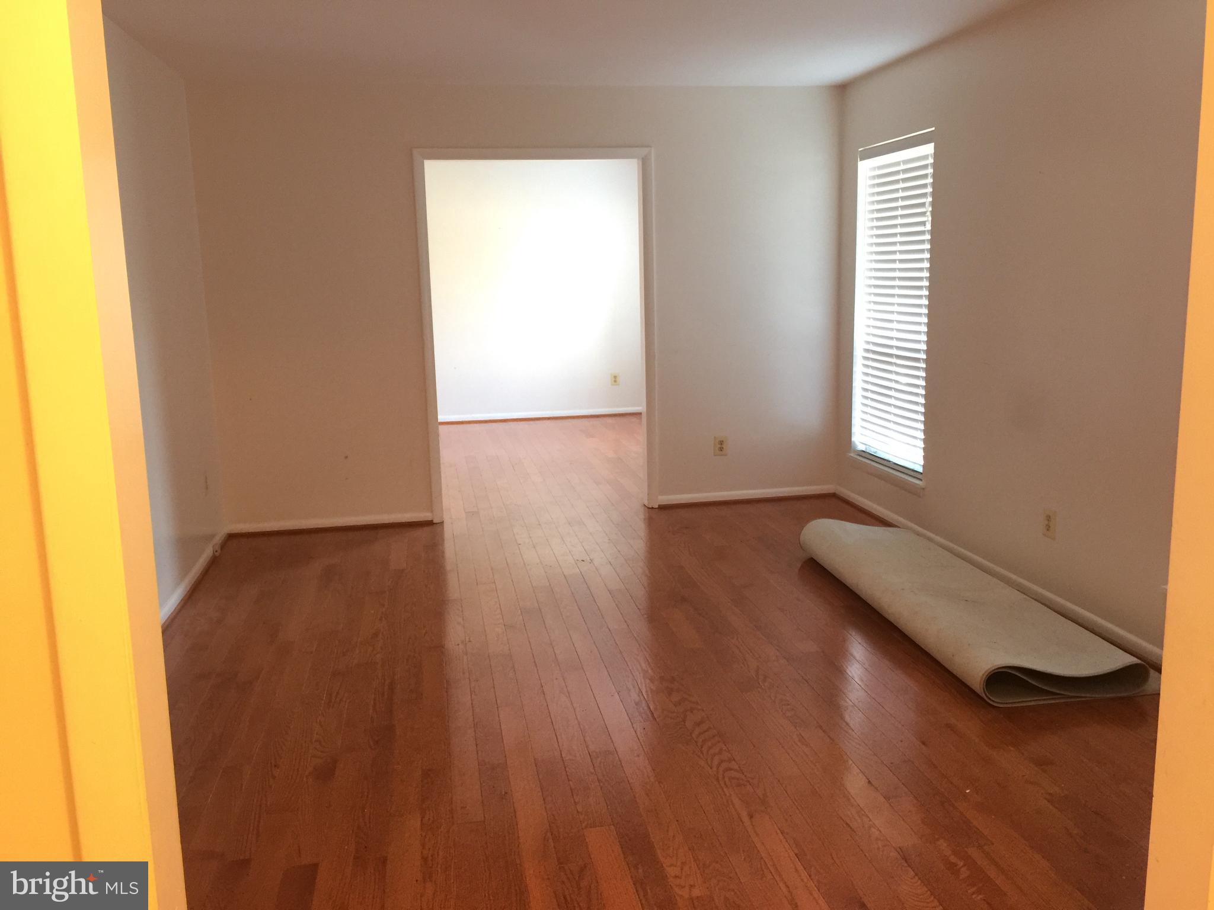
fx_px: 1017
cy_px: 455
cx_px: 607
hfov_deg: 61.7
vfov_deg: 48.2
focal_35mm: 29
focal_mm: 4.15
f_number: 2.2
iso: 100
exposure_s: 1/8
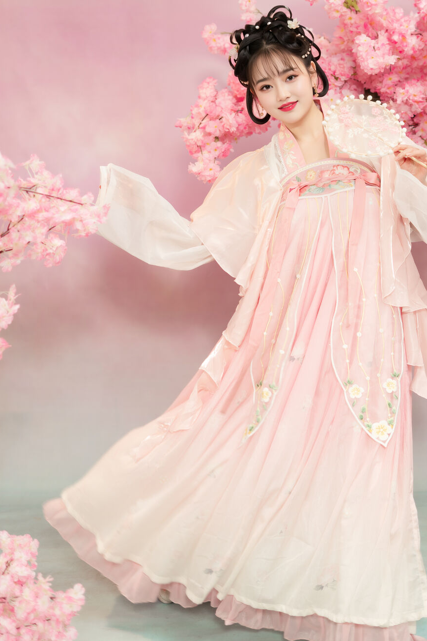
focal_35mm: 69
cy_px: 238
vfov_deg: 29.1
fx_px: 1228
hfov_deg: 19.7
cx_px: 265
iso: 100
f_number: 2.2
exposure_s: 1/100
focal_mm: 50
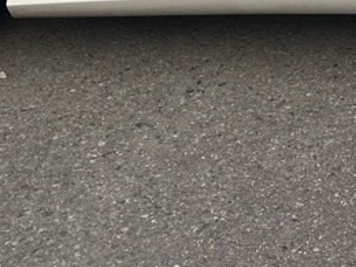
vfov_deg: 11.8
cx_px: 419
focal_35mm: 118
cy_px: -178
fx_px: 1214
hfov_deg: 16.1
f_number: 1.78
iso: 80
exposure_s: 1/594
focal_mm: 6.86
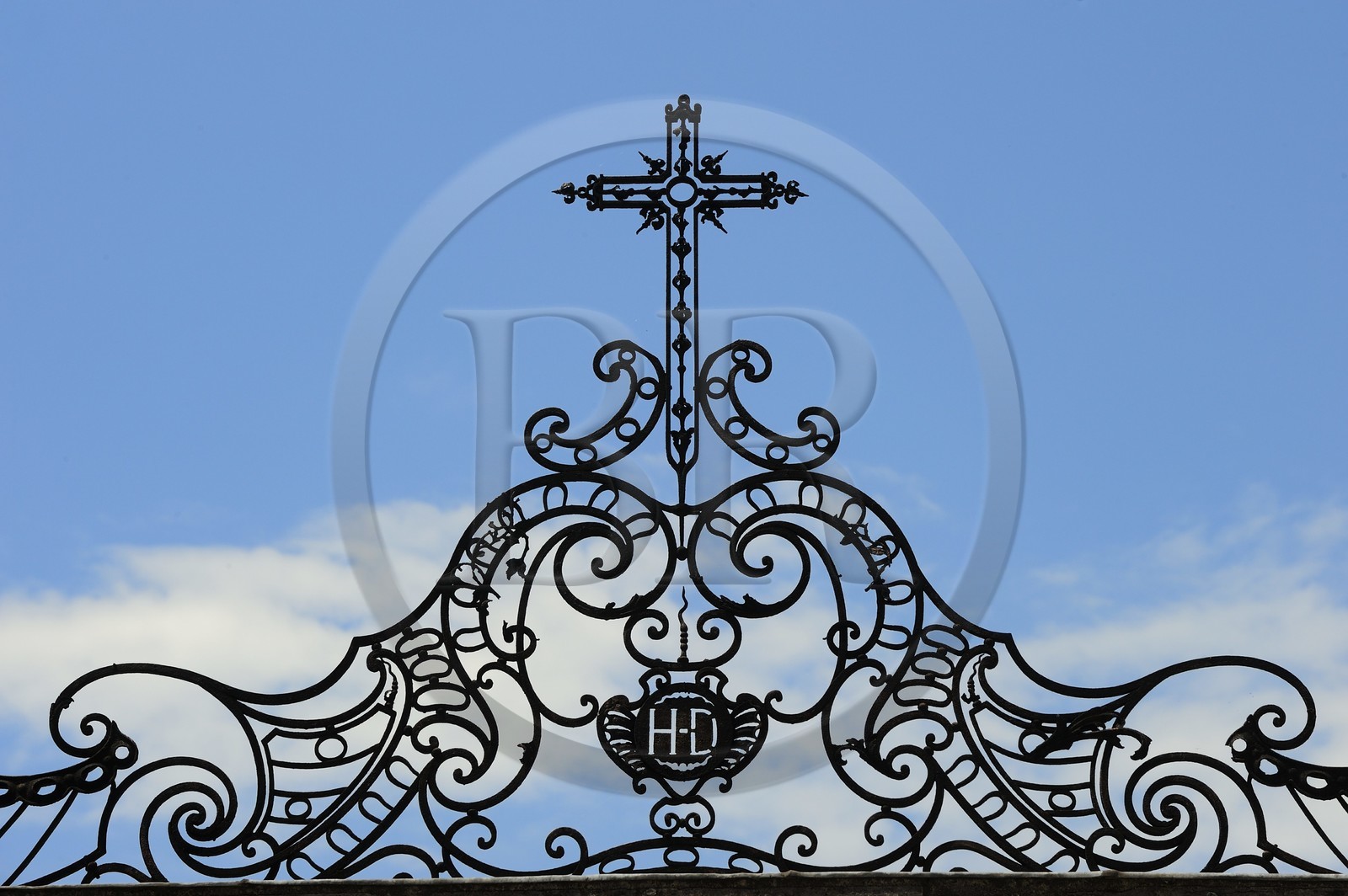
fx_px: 6360
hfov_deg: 12.1
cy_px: 448
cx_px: 674
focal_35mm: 170
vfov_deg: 8.1
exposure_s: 1/320
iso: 200
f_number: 13
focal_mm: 170
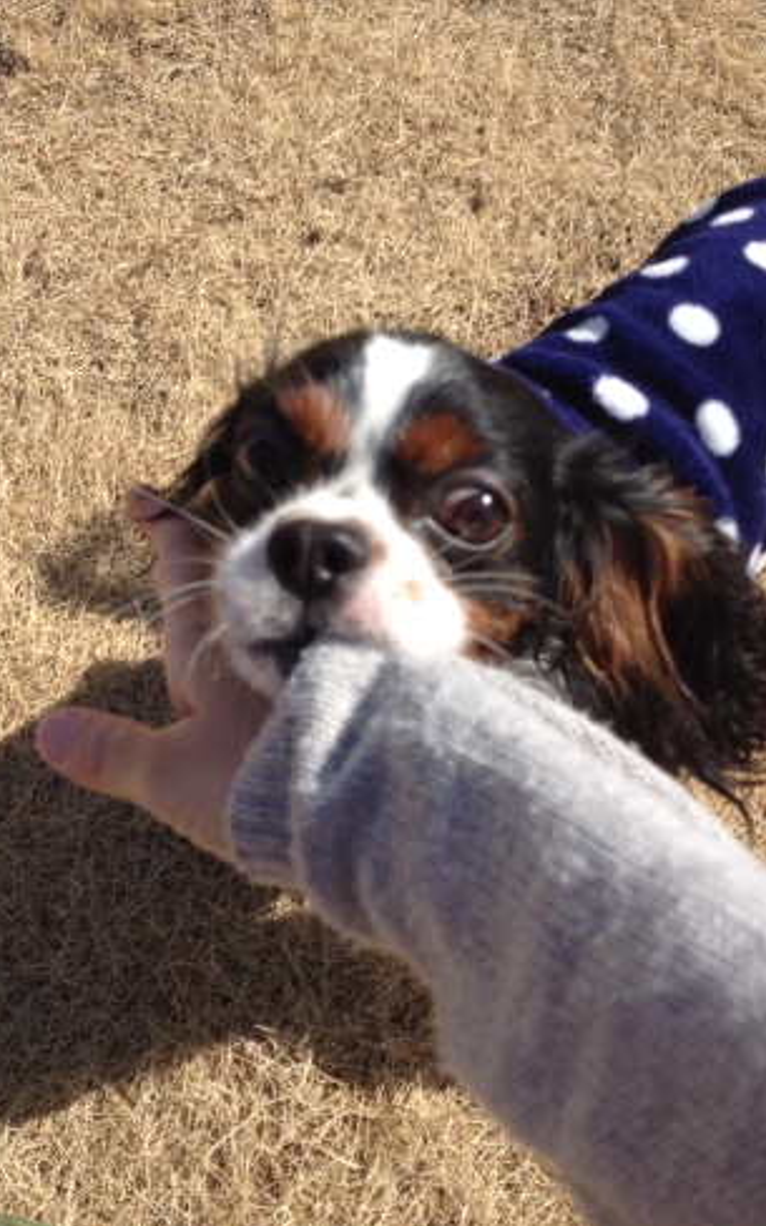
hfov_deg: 33.6
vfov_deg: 51.5
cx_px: 401
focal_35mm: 38
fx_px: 1269
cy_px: 605
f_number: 2.4
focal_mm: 4.28
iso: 50
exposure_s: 1/1493
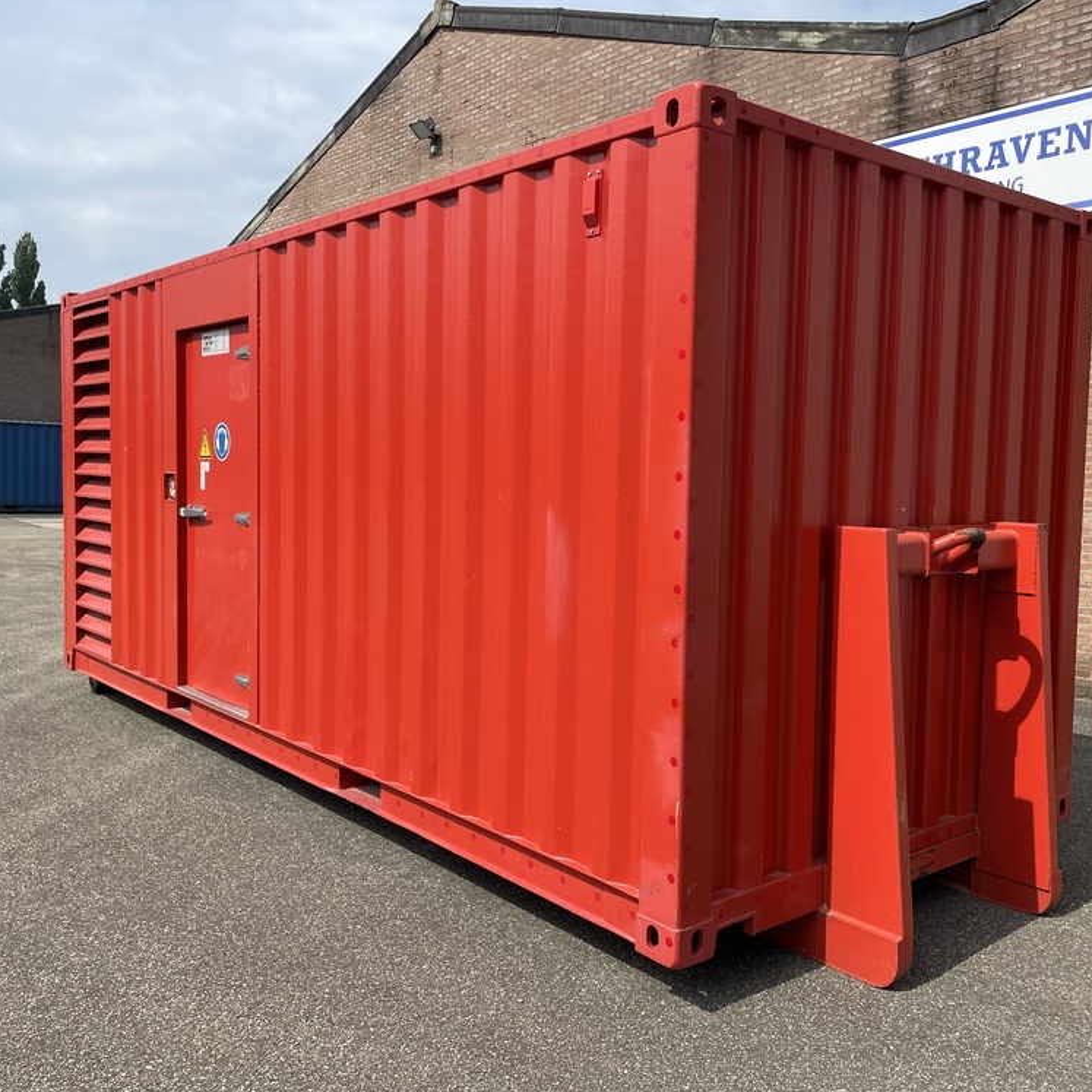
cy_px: 550
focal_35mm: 31
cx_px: 592
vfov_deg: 52.5
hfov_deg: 52.5
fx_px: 1106
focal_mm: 4.2
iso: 32
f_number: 1.6
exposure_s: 1/2747
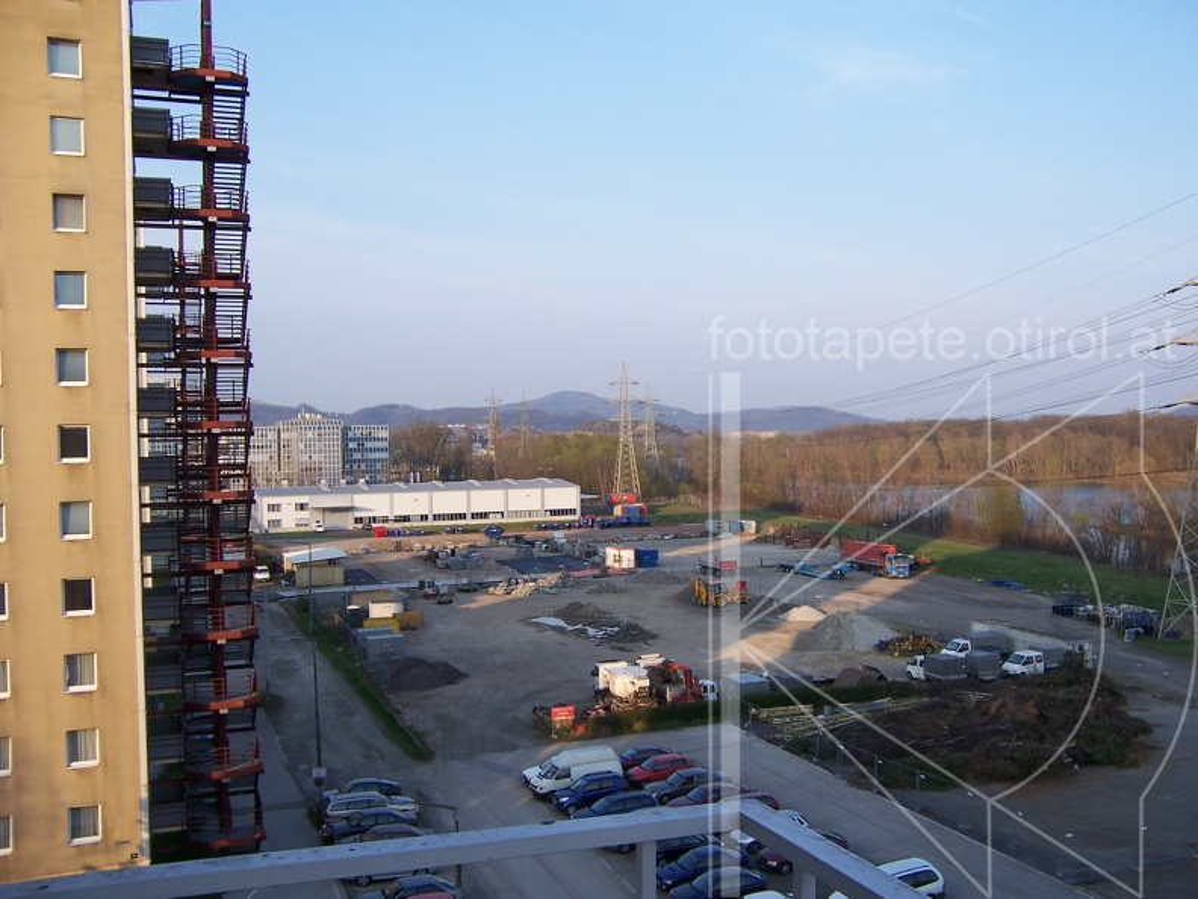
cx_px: 599
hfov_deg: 55.4
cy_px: 450
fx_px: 1142
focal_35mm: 33
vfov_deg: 42.9
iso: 80
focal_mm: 5.5
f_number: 3.4
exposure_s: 1/350
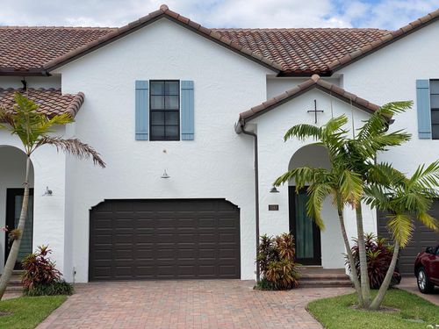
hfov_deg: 36.8
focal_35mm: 52
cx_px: 220
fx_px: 659
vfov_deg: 28.0
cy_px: 164
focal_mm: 6
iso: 20
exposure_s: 1/2083
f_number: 2
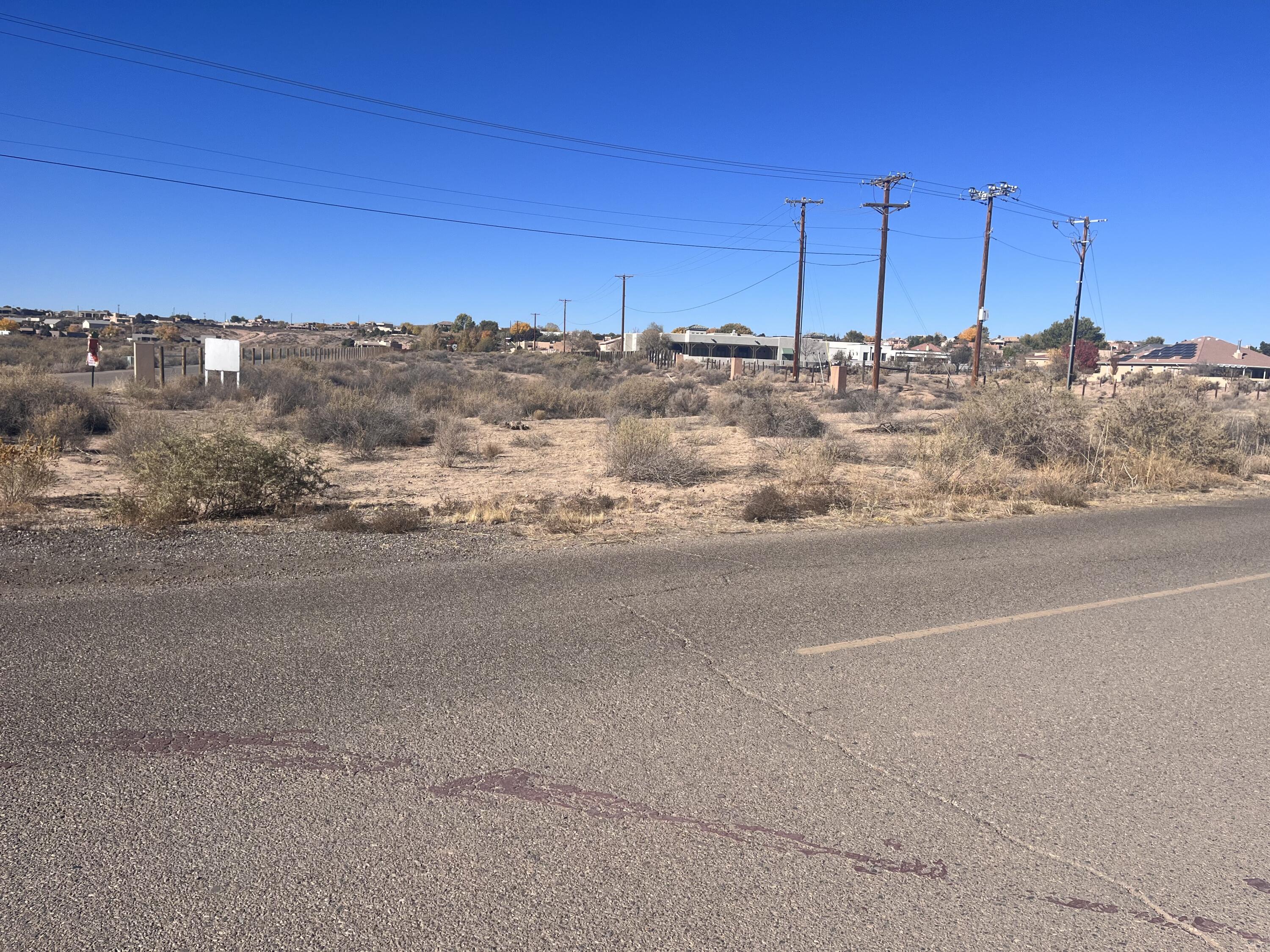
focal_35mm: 26
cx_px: 635
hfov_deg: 67.3
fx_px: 954
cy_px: 476
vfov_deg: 53.1
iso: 50
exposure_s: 1/5076
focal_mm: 5.1
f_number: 1.6
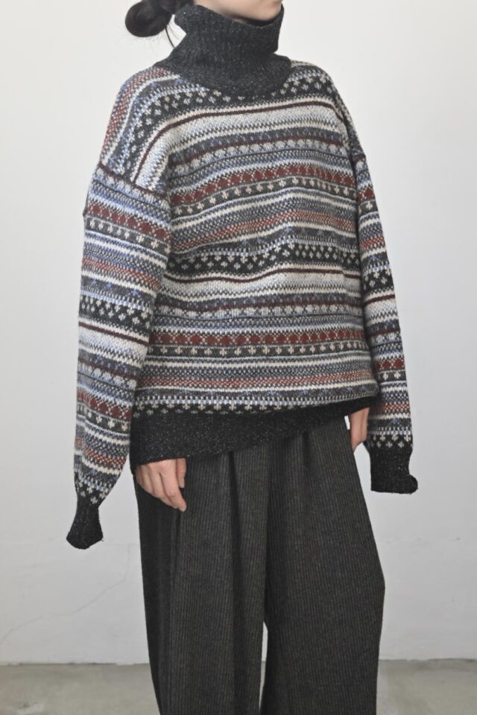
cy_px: 358
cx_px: 238
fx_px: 795
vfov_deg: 48.5
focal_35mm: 40
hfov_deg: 33.4
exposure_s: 1/100
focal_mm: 40
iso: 320
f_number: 4.5
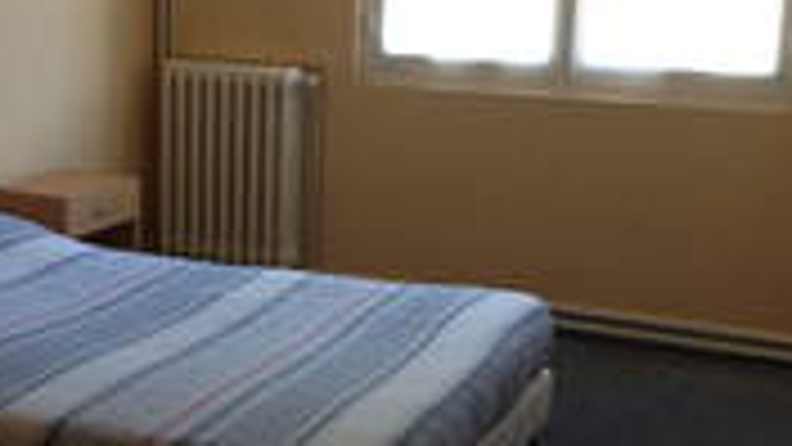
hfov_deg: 26.9
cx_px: 207
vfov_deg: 15.5
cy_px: 189
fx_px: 1638
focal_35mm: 78
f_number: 2.4
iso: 50
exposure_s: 1/24
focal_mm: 4.28
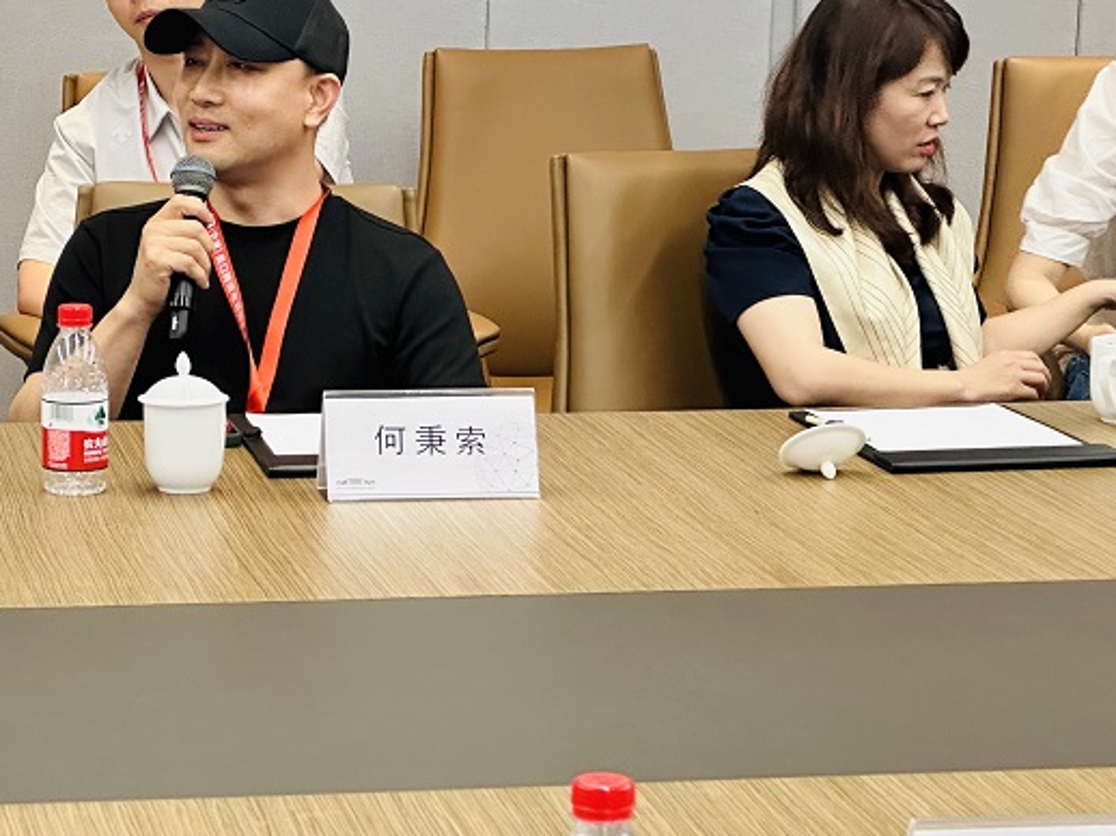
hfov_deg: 16.4
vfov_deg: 12.3
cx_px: 361
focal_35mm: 120
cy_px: 598
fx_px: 3867
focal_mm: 9
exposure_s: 1/50
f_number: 2.8
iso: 200
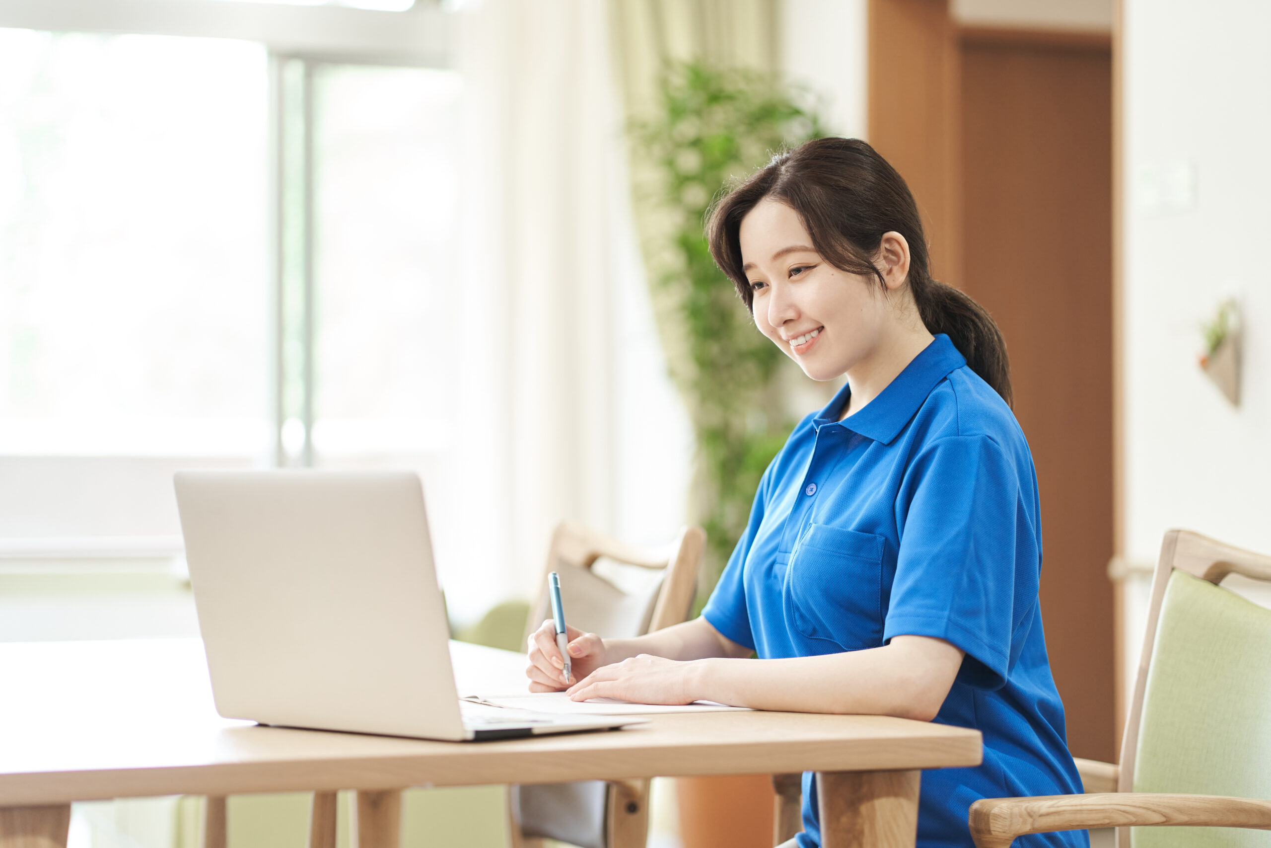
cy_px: 424
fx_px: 3001
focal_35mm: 85
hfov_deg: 23.9
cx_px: 636
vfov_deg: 16.1
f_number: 2
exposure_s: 1/100
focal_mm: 85
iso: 400
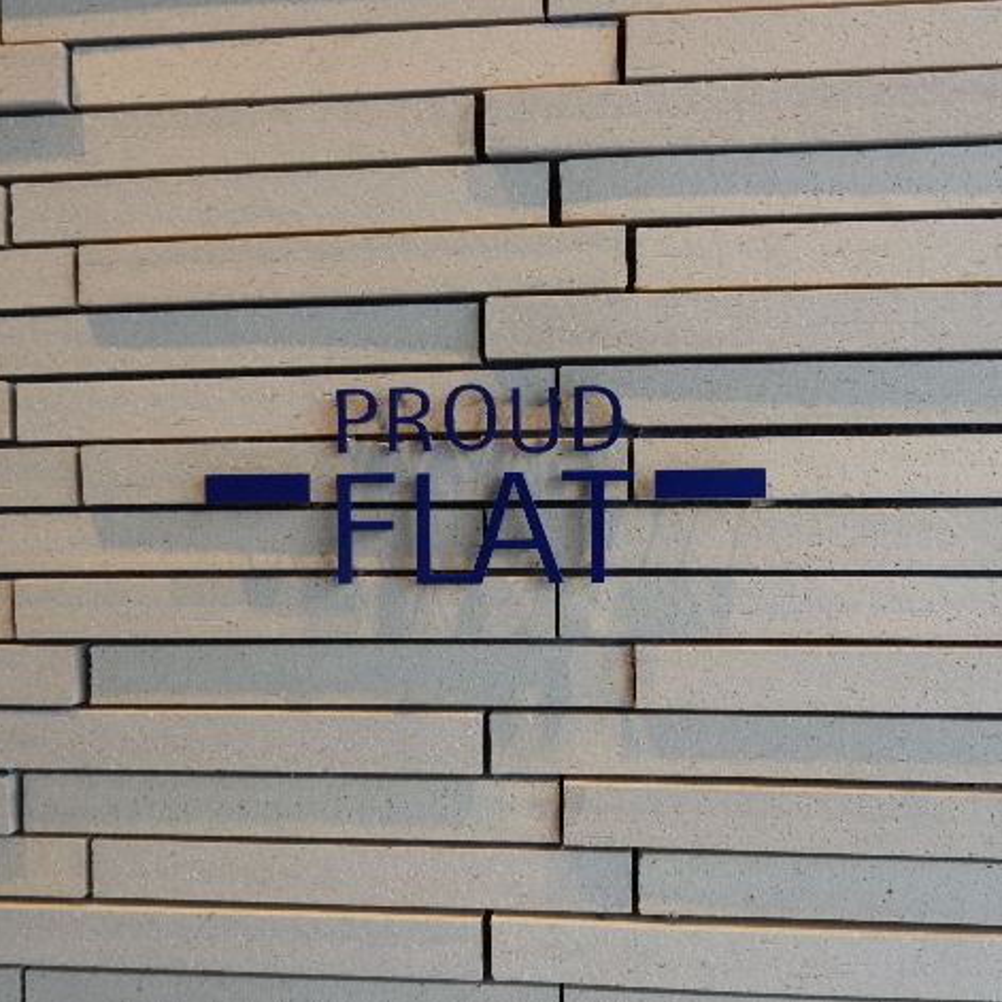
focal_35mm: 30
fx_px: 982
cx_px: 528
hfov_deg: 54.0
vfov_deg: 54.0
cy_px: 506
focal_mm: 4.5
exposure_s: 1/30
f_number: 3.7
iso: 125
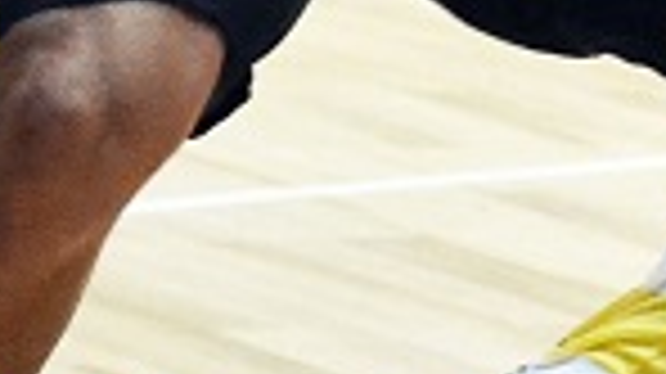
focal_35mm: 660
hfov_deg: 3.2
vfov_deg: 1.8
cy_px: 178
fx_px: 11647
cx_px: 1368
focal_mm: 70
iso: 3200
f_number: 4.5
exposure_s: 1/320
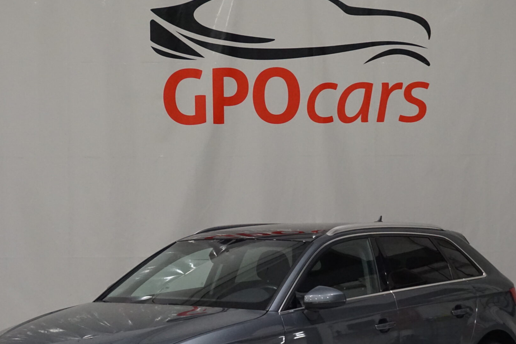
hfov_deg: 20.6
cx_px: 262
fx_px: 1419
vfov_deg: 13.8
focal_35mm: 99
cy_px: 246
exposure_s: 1/125
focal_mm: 42
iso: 3200
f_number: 5.6
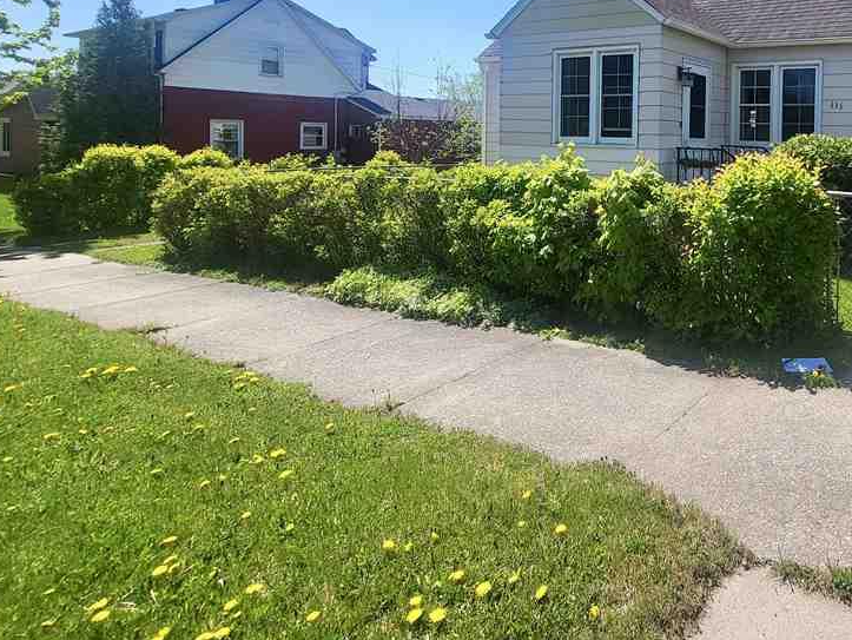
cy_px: 151
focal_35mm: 23
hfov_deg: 66.0
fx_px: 566
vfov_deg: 55.7
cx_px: 701
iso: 32
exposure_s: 1/848
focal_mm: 1.74
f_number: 2.2
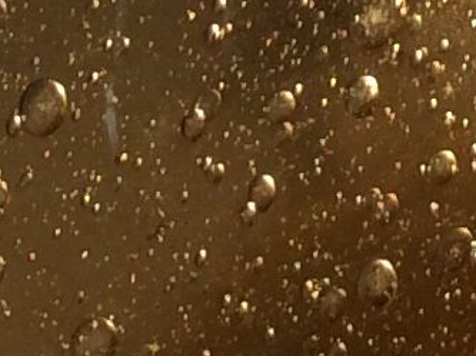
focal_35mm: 249
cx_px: 743
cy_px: -267
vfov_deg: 5.9
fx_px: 3420
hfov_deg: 7.8
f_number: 2.4
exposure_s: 1/436
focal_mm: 3.3
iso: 32
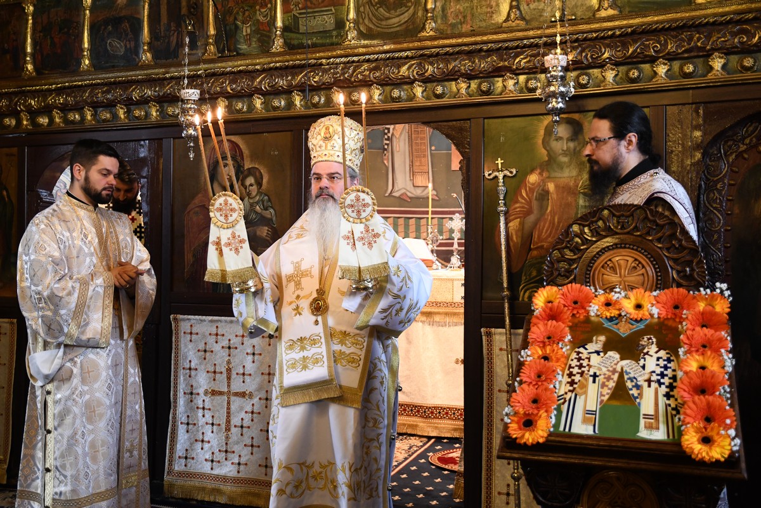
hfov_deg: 51.9
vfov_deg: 35.9
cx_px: 380
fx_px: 782
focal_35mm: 37
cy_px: 254
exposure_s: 1/50
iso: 2000
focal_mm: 25
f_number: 3
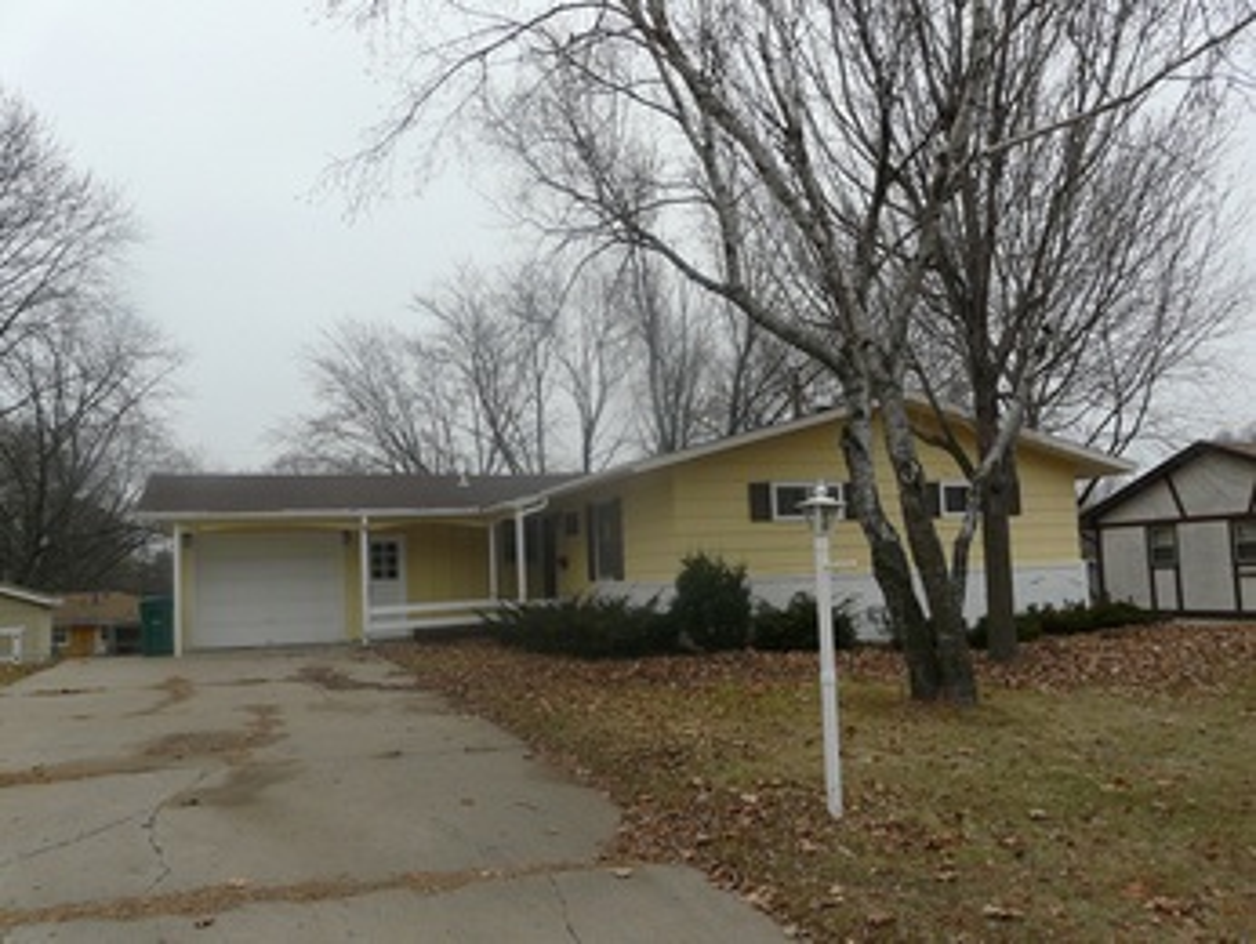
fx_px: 1017
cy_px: 472
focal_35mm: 28
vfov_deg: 49.8
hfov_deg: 63.4
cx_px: 628
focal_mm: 4.6
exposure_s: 1/160
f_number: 4
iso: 100
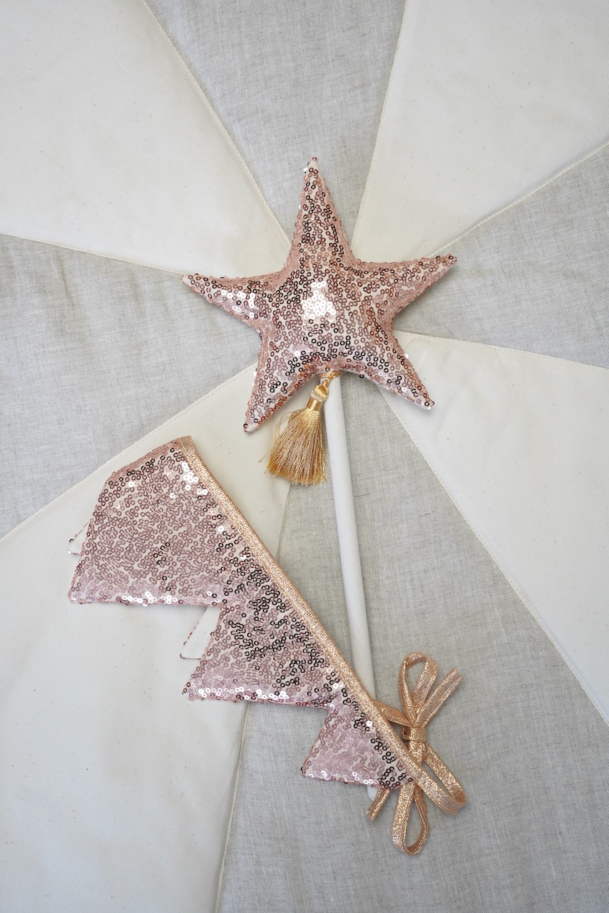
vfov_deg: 44.5
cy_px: 456
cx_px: 304
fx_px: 1116
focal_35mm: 44
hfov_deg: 30.5
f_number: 4.5
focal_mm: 44
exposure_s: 1/100
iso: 1000
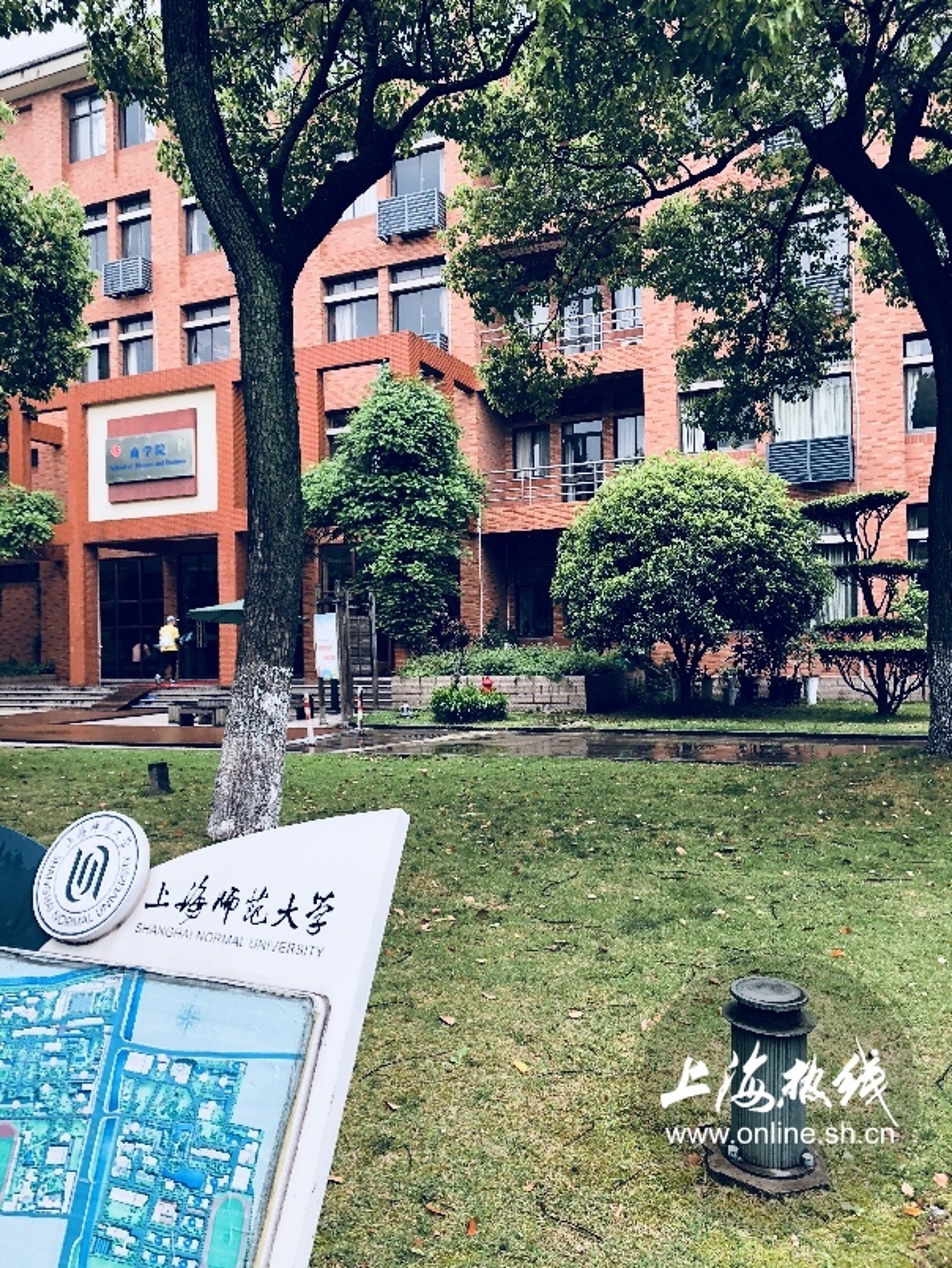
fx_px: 1026
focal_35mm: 28
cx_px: 476
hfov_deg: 49.8
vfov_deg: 63.4
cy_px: 634
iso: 50
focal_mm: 4
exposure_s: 1/120
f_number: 1.8
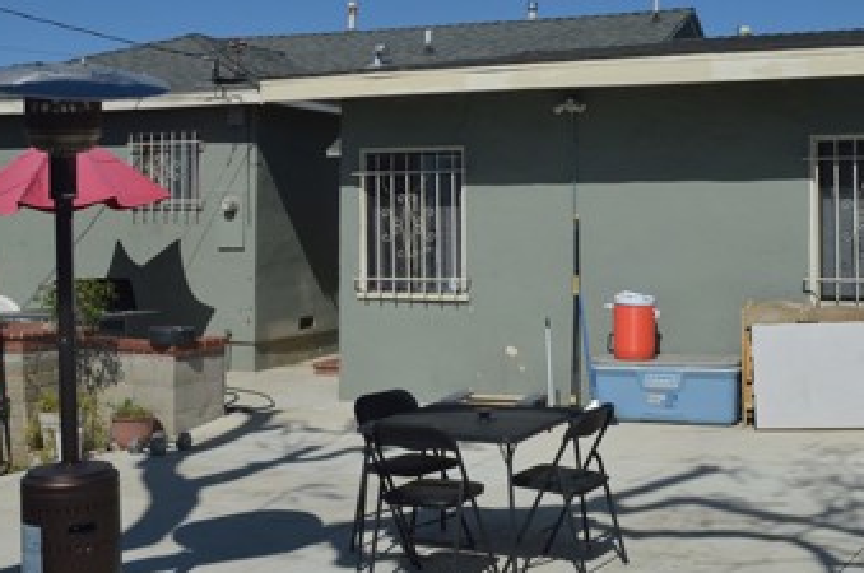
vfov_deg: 26.3
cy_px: 195
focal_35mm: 51
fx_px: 1222
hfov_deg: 38.9
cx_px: 456
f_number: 11
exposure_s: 1/400
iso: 100
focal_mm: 18
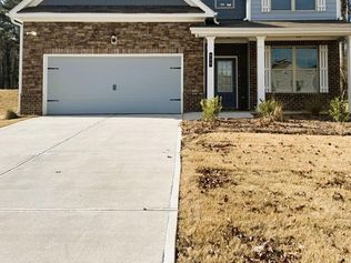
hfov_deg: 48.9
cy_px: 79
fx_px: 385
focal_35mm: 38
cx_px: 189
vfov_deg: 37.2
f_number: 1.78
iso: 80
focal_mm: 6.76
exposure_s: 1/4950
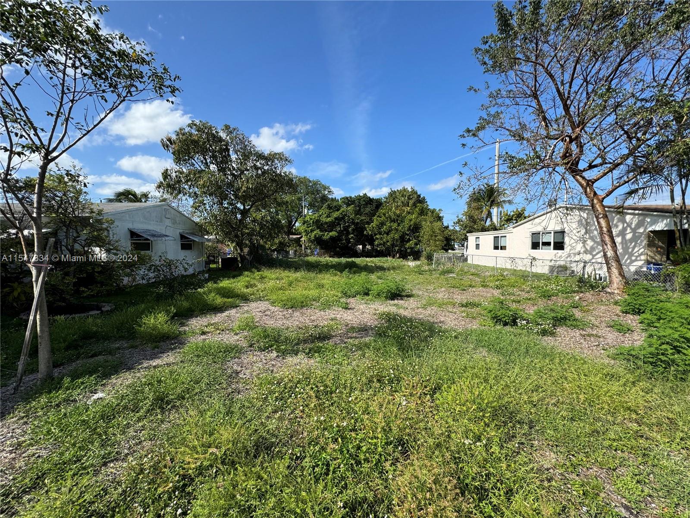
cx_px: 345
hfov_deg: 102.1
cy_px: 259
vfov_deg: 85.7
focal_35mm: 14
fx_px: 279
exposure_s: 1/1449
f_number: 2.2
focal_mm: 2.22
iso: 40
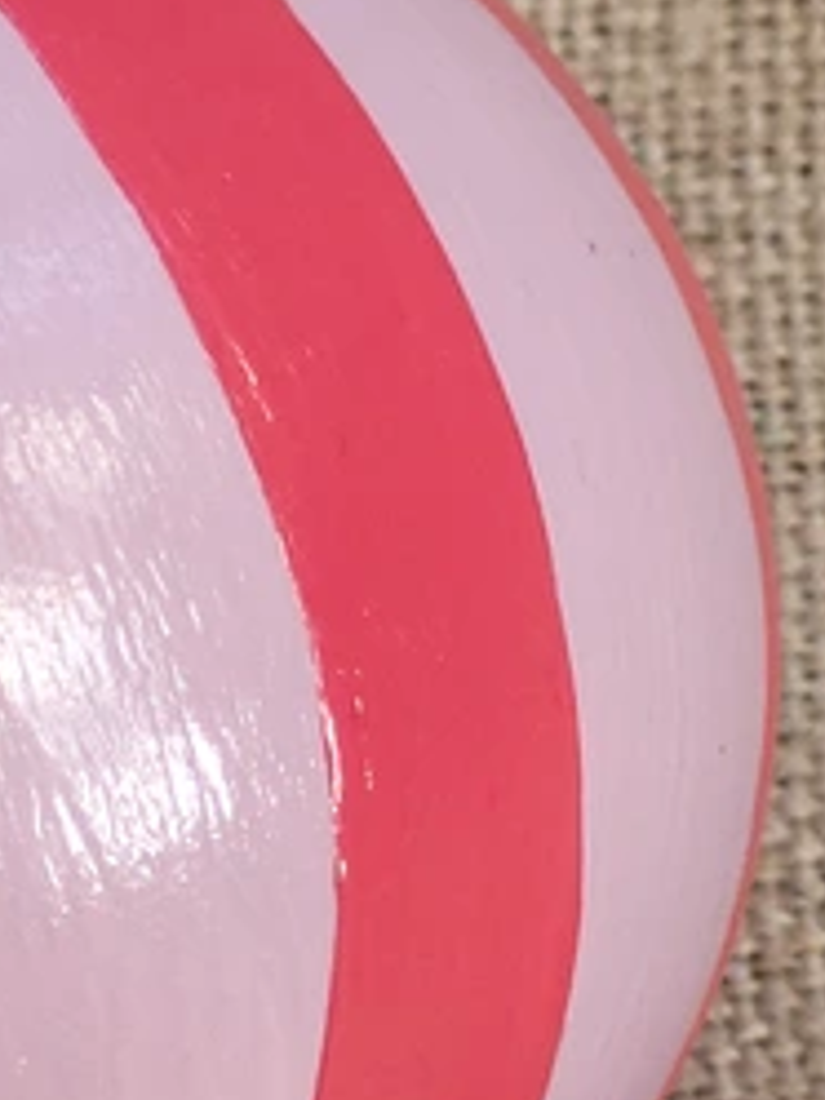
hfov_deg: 5.5
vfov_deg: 7.3
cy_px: 599
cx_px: -195
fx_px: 8580
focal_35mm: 270
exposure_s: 1/50
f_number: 2.4
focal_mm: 7.12
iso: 80
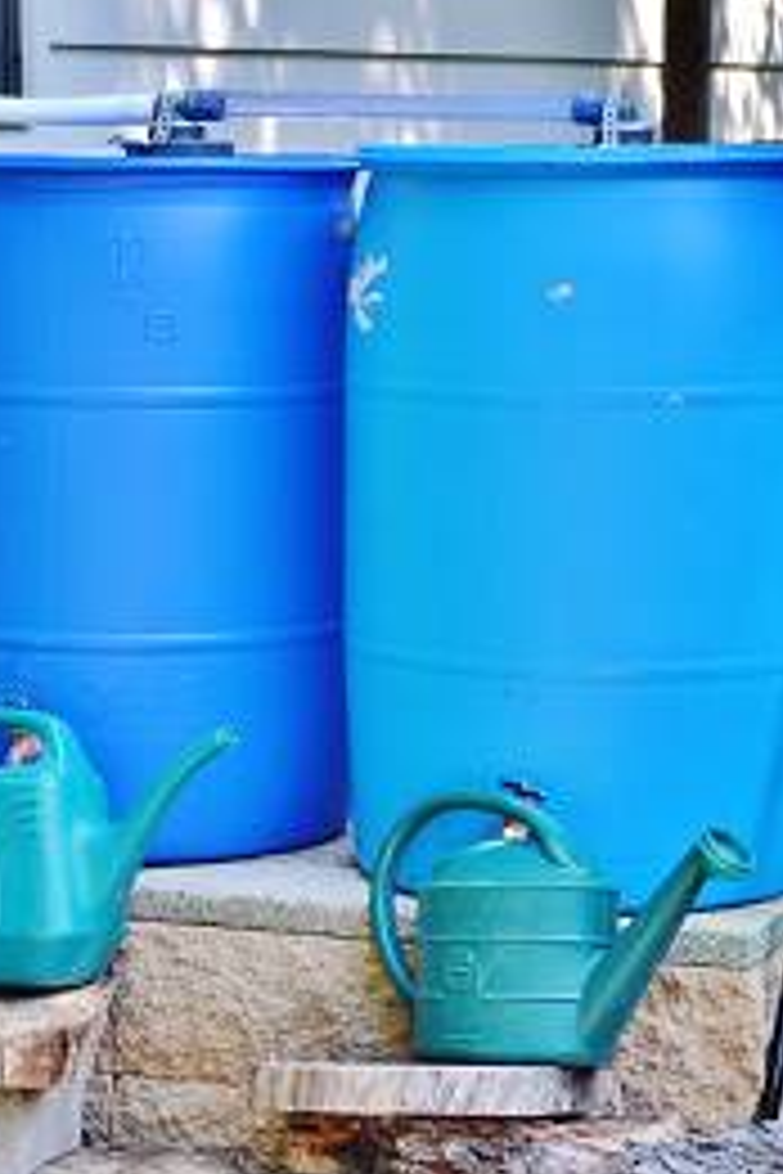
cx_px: 468
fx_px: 2545
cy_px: 589
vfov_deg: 26.0
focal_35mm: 78
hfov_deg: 17.5
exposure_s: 1/125
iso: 200
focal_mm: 34
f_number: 5.6
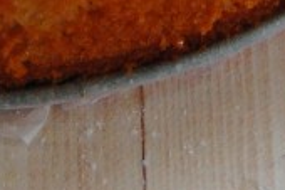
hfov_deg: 6.7
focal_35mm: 309
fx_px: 2443
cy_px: -357
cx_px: 99
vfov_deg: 4.3
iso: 450
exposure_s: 1/60
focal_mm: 35
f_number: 4.8
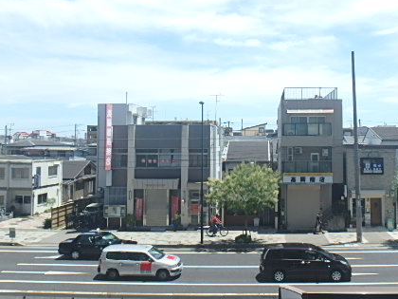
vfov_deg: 44.1
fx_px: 368
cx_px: 243
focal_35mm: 32
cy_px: 133
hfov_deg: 56.3
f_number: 6
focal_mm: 3.7
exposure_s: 1/320
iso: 125
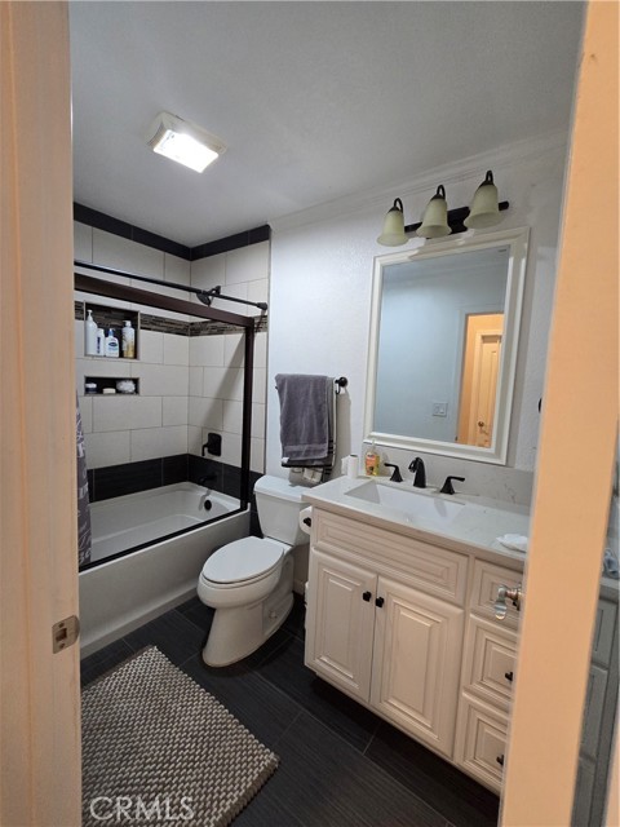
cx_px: 310
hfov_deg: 89.9
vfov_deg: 106.2
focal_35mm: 13
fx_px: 310
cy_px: 414
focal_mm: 2.2
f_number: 2.2
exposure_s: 1/60
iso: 400
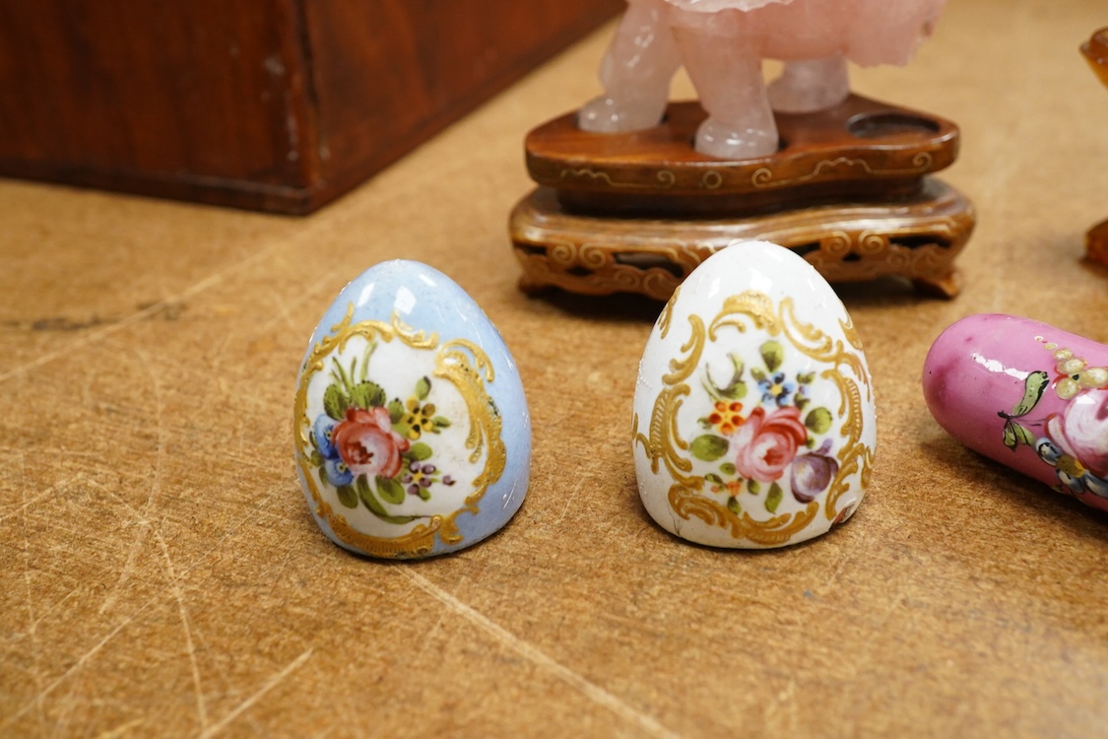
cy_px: 370
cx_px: 554
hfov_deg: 43.6
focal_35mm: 45
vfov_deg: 29.9
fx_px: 1385
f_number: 7.1
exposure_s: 1/100
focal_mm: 30
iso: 2500
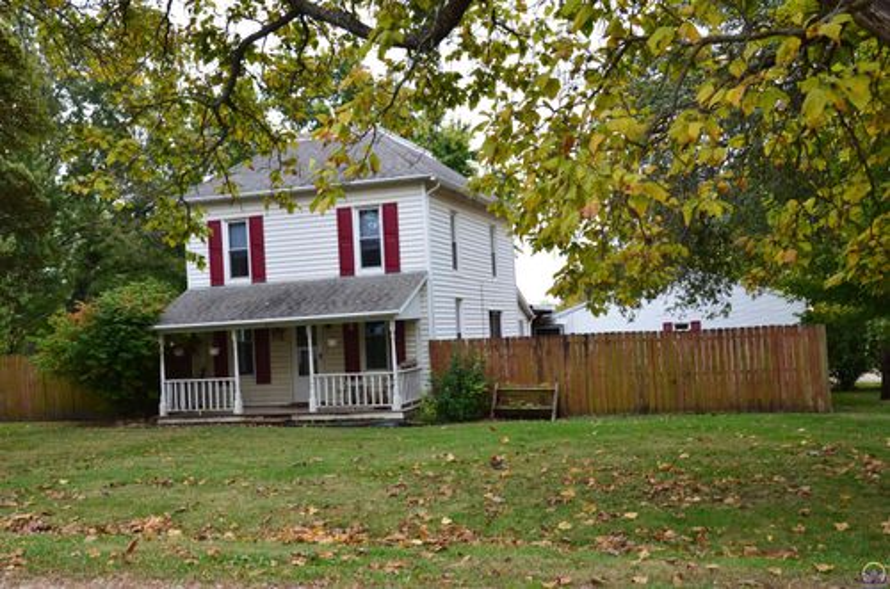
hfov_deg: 49.6
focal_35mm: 39
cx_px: 445
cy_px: 294
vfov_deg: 34.1
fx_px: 962
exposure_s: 1/60
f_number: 8
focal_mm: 26
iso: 200
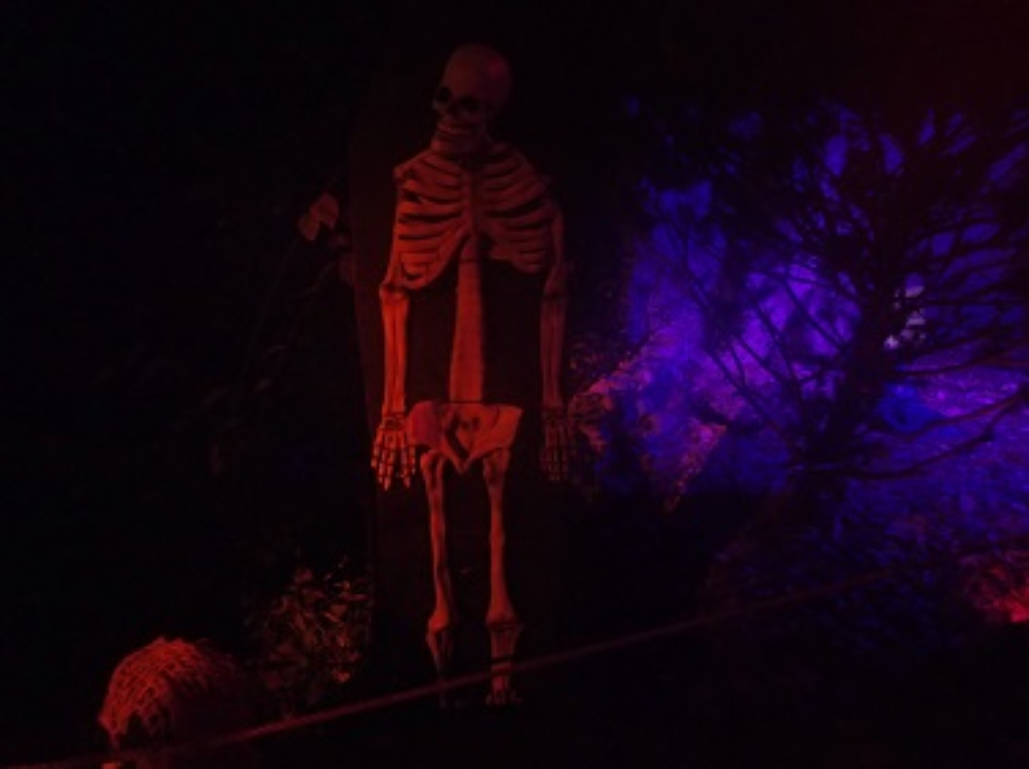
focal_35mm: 25
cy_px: 384
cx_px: 514
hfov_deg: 69.4
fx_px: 742
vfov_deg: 54.8
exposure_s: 1/10
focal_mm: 4.5
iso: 800
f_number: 2
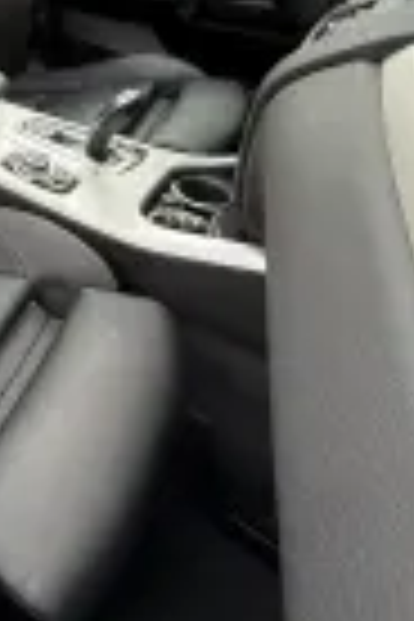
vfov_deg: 47.1
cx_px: -99
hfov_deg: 29.5
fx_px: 655
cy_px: 99
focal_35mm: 38
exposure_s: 1/192
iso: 50
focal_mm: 2.22
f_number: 2.2
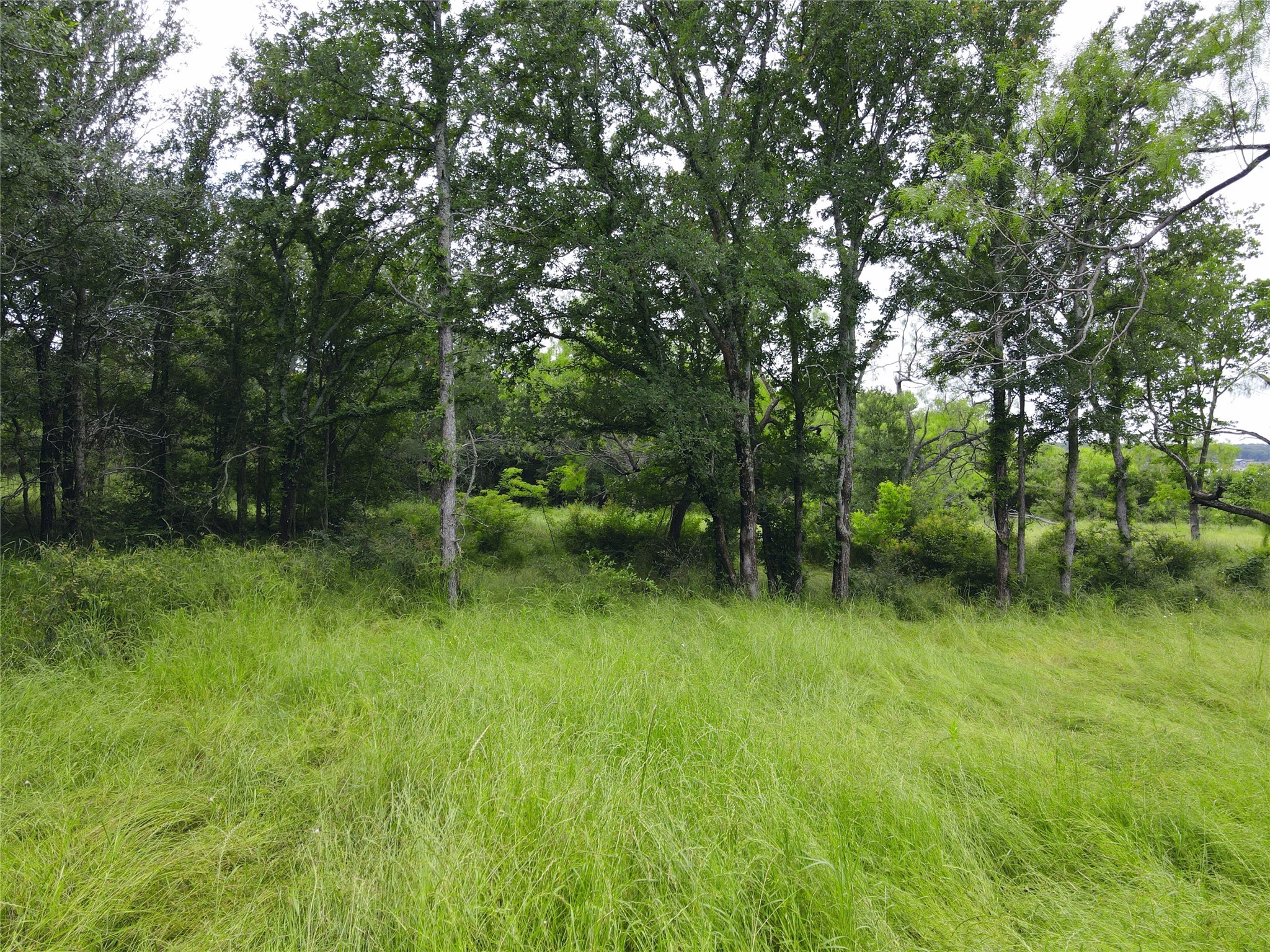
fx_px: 881
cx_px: 635
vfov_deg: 56.8
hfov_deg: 71.6
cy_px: 476
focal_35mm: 24
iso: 100
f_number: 2.8
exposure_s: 1/200
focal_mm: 4.5
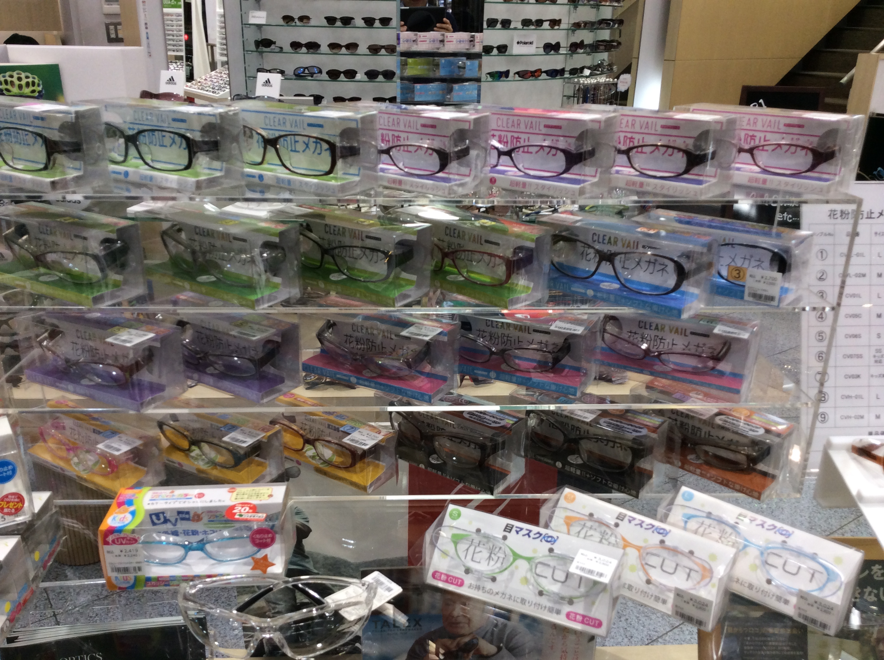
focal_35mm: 33
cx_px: 442
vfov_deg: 42.8
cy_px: 330
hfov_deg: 55.4
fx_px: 841
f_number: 2.4
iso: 40
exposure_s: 1/50
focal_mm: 3.3
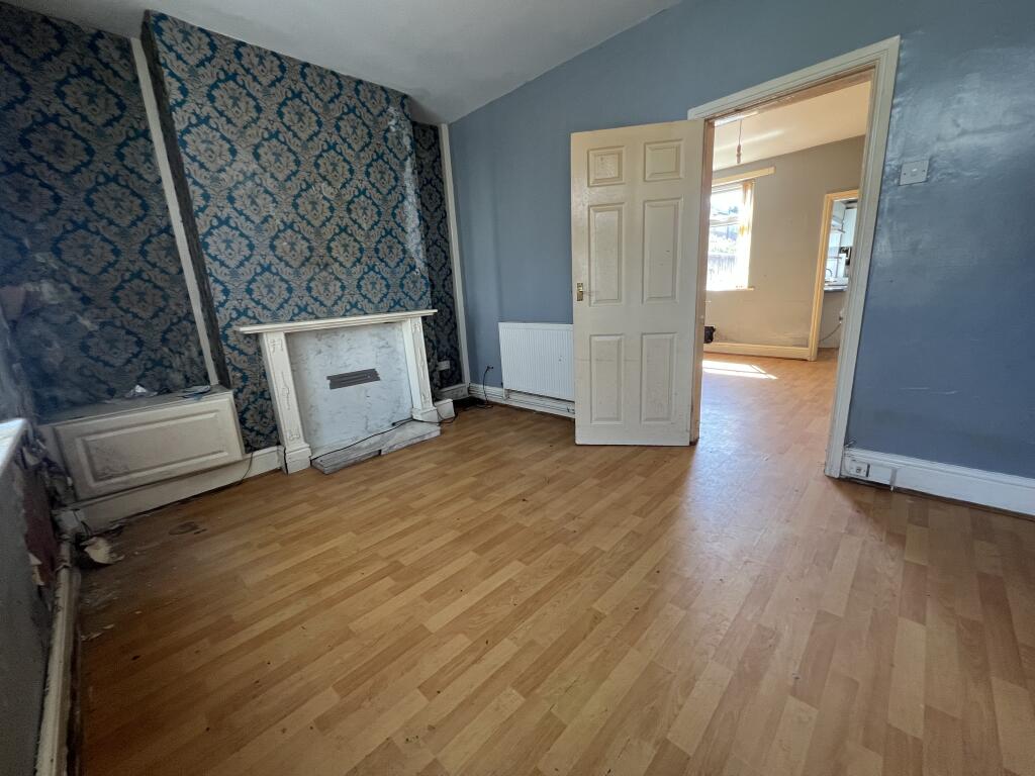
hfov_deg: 106.2
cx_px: 518
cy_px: 388
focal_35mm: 13
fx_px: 389
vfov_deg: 89.9
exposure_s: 1/99
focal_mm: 1.57
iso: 200
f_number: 1.8
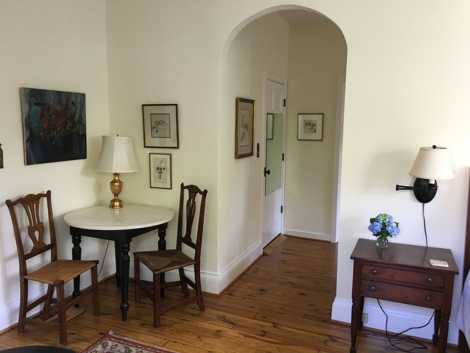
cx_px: 235
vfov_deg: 48.2
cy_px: 176
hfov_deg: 61.7
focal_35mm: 29
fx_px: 394
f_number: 2.2
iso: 100
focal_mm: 4.15
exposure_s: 1/30
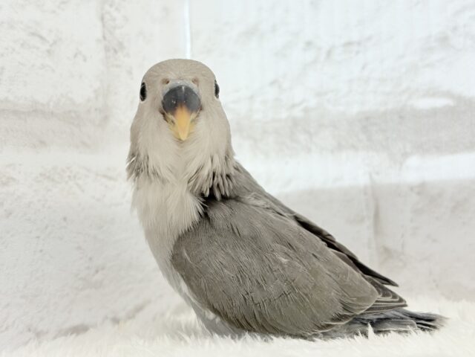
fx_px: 714
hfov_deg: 36.8
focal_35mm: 52
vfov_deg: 28.0
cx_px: 238
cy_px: 178
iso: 50
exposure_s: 1/100
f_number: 1.6
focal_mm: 5.96
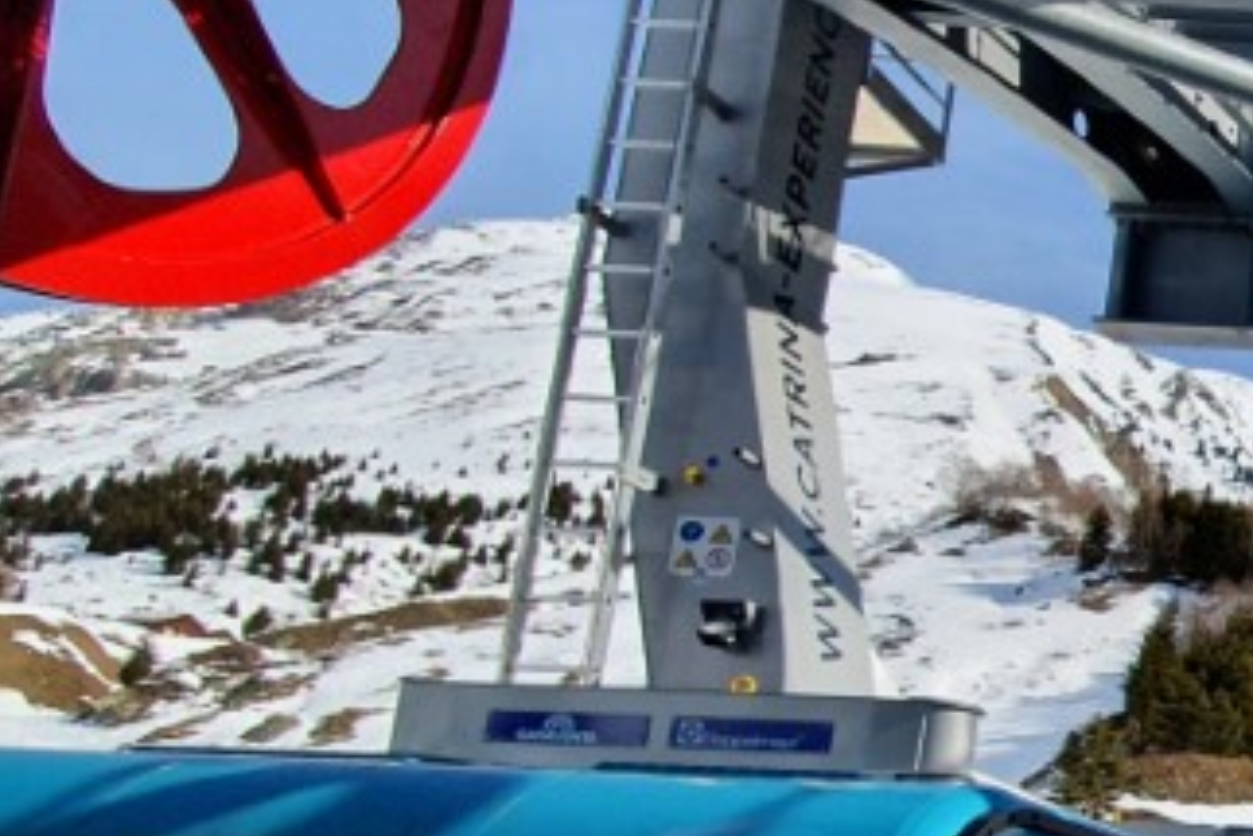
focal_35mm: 43
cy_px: 739
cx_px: 1922
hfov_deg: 28.0
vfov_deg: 30.0
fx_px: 1497
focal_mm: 1.8
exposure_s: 1/1512
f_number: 2.2
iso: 50
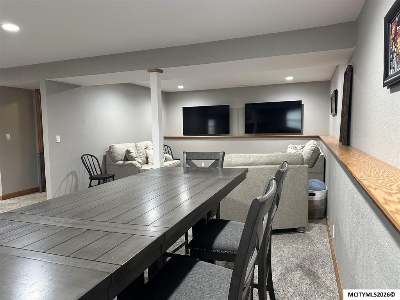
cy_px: 150
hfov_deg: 71.6
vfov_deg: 56.8
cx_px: 200
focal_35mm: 24
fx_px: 277
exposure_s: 1/60
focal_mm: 6.86
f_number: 1.78
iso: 250
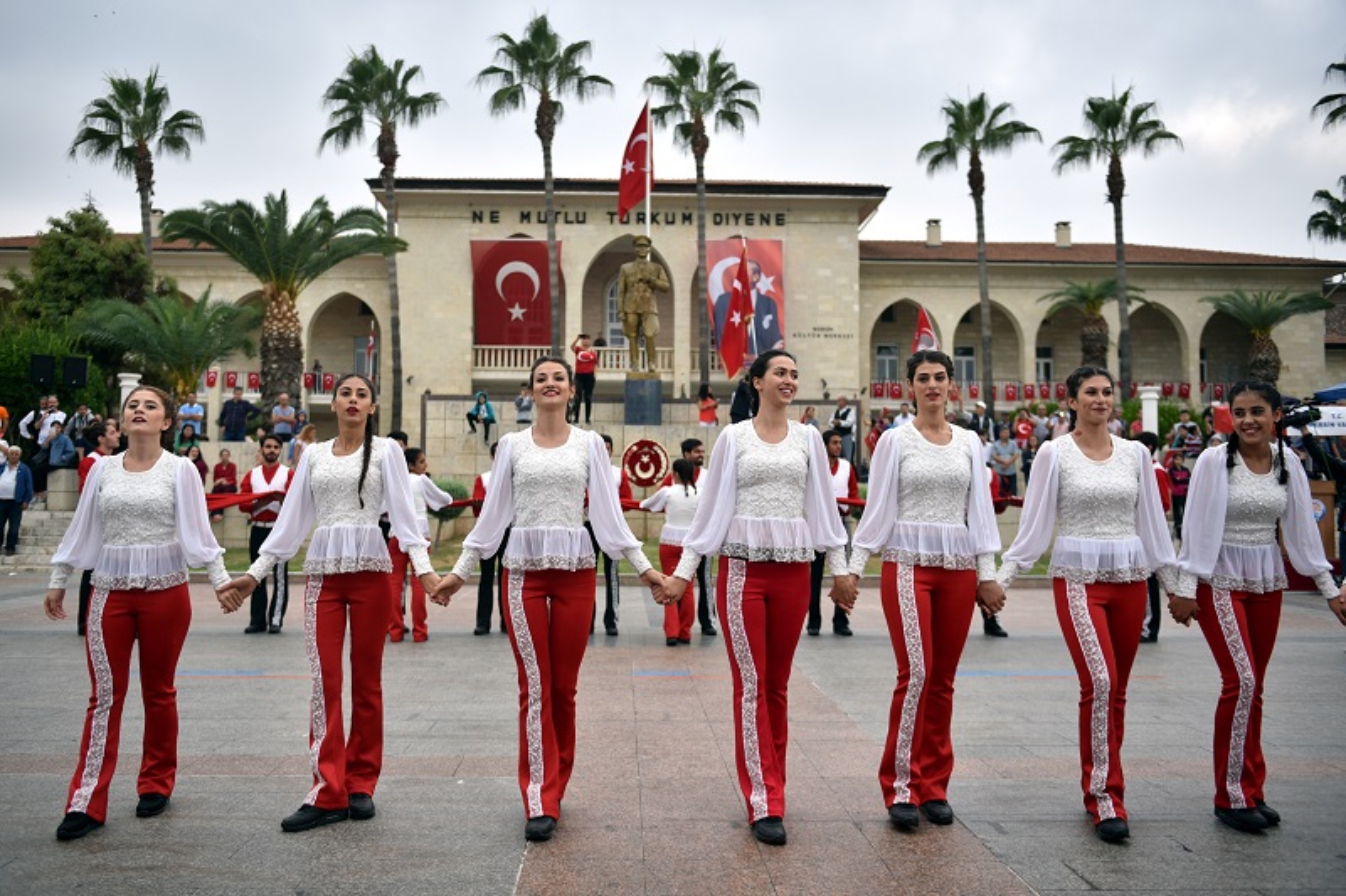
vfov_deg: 42.3
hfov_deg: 60.3
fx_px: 1159
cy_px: 448
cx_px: 673
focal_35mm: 31
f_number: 2.8
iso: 125
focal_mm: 31
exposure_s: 1/500
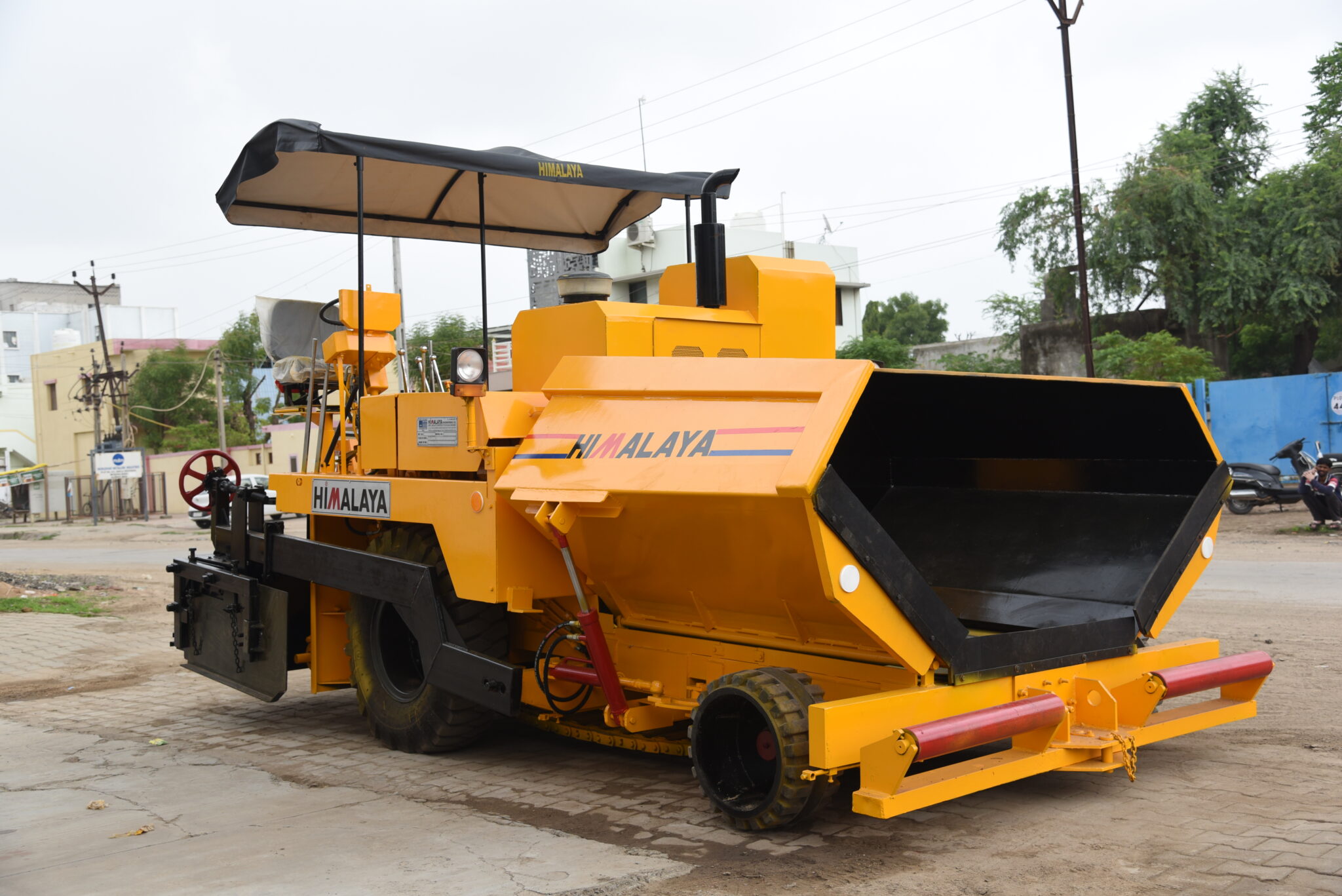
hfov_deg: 50.7
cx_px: 671
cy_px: 448
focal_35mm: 38
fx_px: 1417
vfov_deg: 35.1
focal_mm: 38
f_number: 5
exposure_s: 1/400
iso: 250
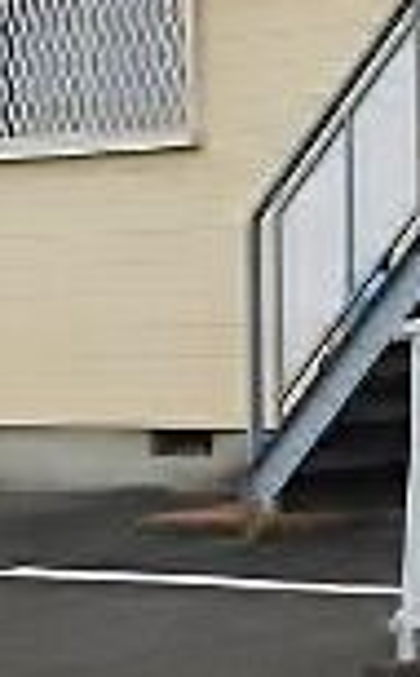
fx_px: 2944
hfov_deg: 7.4
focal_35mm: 160
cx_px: 1132
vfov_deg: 12.7
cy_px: -195
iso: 125
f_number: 3.5
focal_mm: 6.3
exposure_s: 1/640
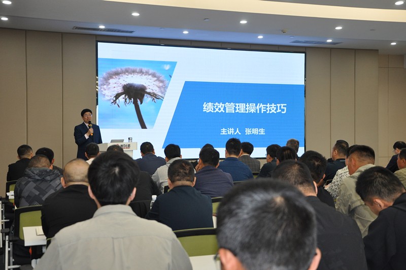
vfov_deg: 28.0
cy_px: 135
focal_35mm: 48
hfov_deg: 41.2
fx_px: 541
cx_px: 203
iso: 800
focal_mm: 32
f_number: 4.2
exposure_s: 1/80
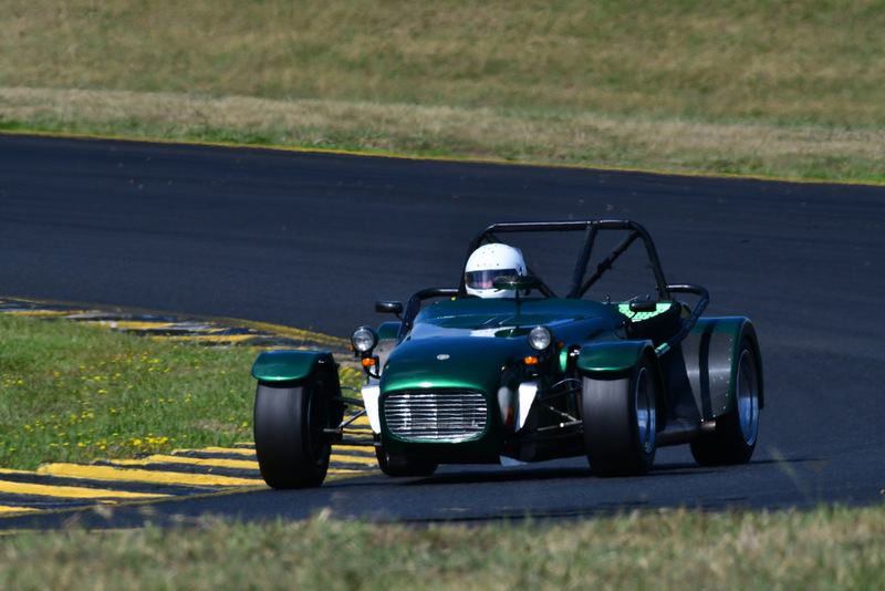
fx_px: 18443
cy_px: 296
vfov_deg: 1.8
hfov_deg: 2.7
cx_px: 442
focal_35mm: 750
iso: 250
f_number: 11
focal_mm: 500
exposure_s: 1/640
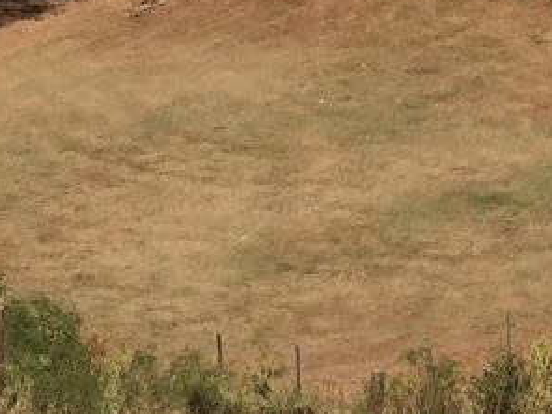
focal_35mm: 160
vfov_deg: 9.2
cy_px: -35
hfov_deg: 10.1
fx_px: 2551
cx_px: -934
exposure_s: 1/2740
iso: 32
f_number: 2.2
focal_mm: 4.15
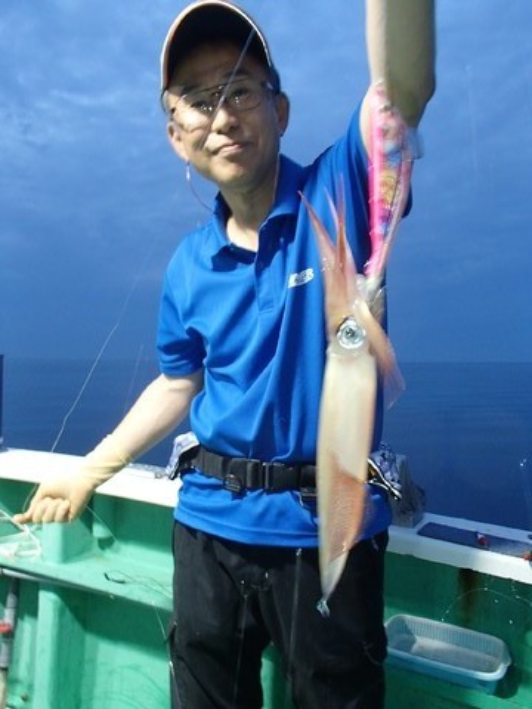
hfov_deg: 49.7
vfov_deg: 63.4
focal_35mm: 28
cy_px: 354
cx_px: 266
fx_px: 574
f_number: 3.9
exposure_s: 1/30
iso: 320
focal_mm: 5
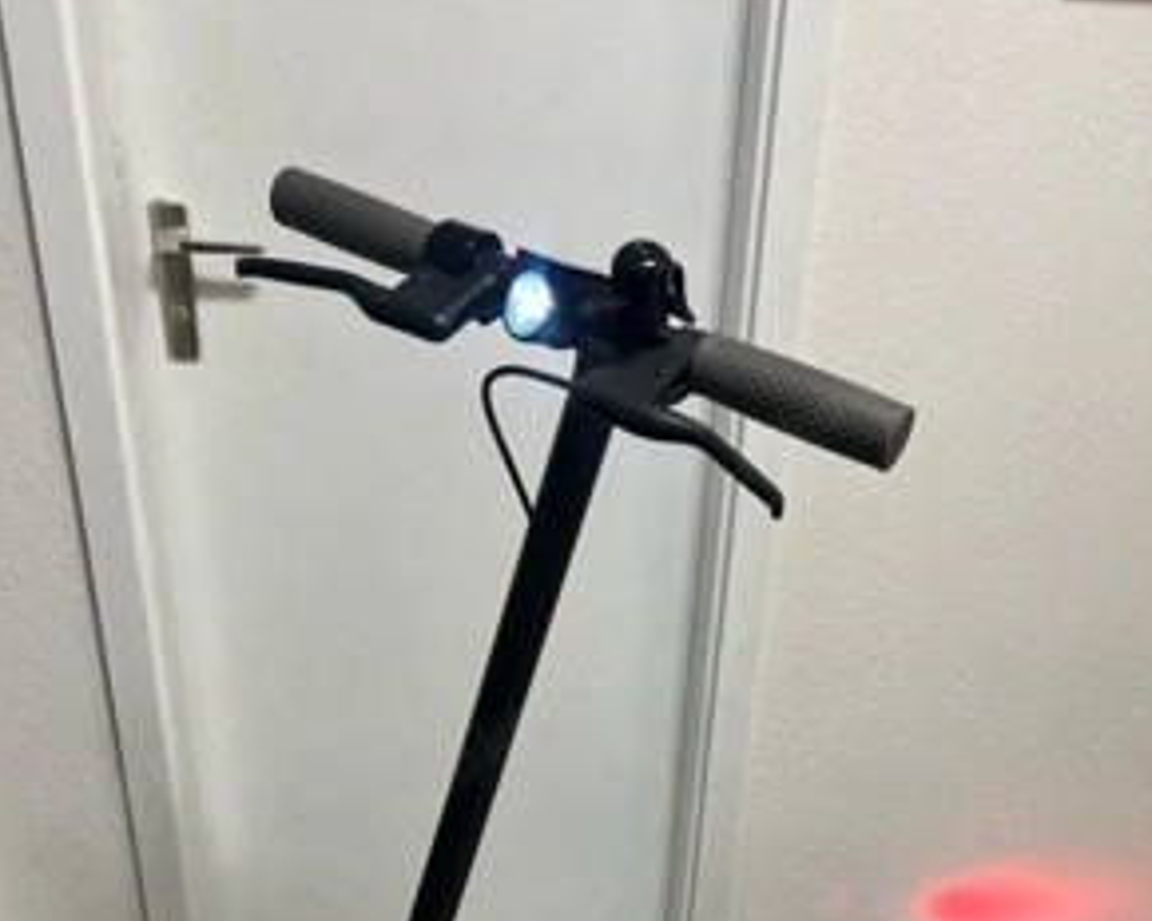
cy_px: 782
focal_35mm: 35
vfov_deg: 39.9
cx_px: 584
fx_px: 1193
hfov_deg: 51.5
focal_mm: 5.7
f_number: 1.5
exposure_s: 1/100
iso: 125
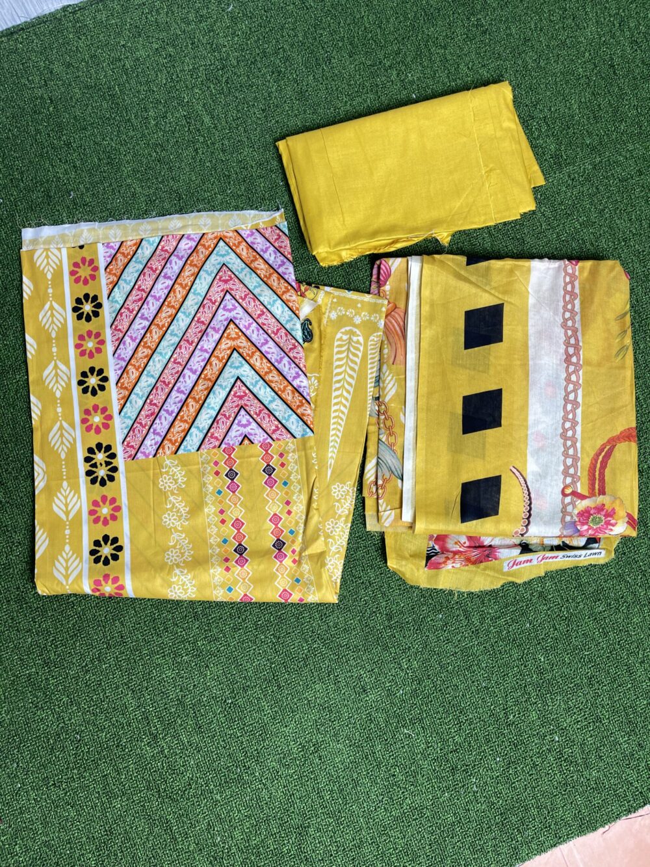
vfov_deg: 69.4
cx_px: 325
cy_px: 434
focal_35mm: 25
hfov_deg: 54.9
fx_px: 626
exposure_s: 1/101
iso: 80
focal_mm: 5.1
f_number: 1.6
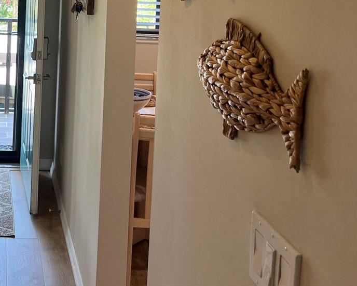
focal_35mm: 59
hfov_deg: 30.4
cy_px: -23
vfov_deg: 24.2
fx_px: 624
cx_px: 29
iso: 64
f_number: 1.5
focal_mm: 5.7
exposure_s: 1/150
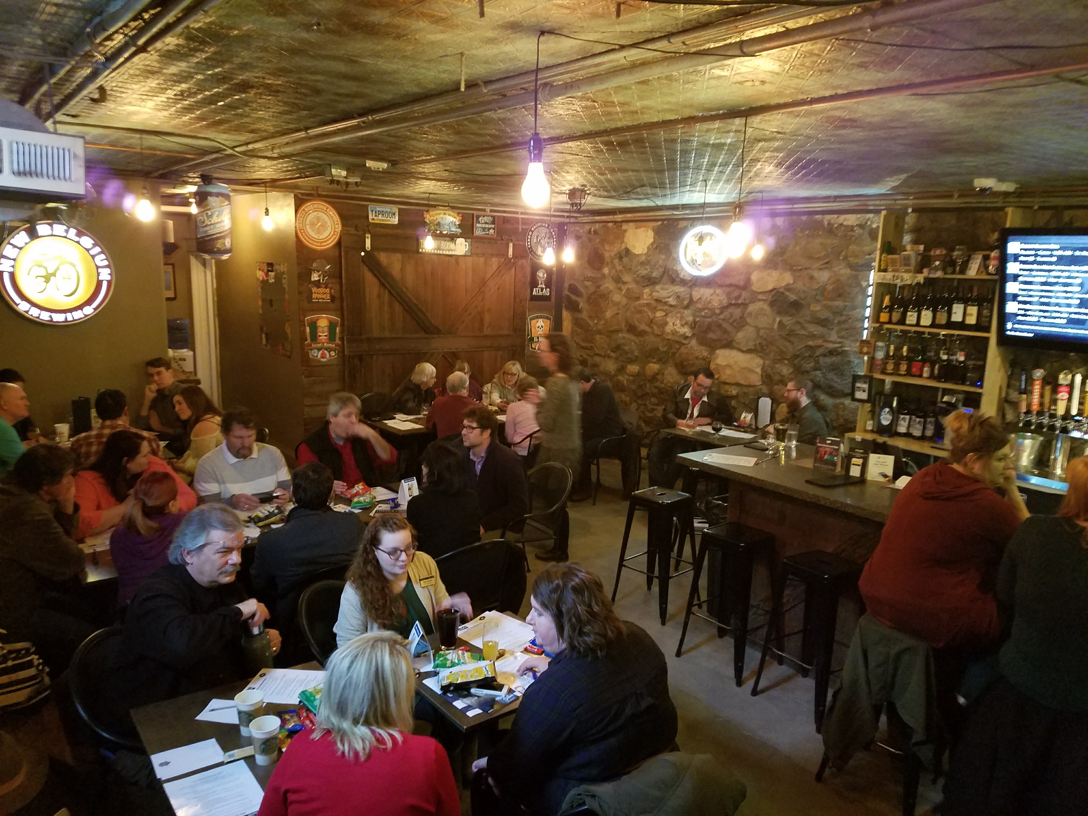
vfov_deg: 53.1
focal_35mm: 26
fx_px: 817
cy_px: 408
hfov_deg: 67.3
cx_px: 544
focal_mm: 4.2
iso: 320
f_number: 1.7
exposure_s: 1/10
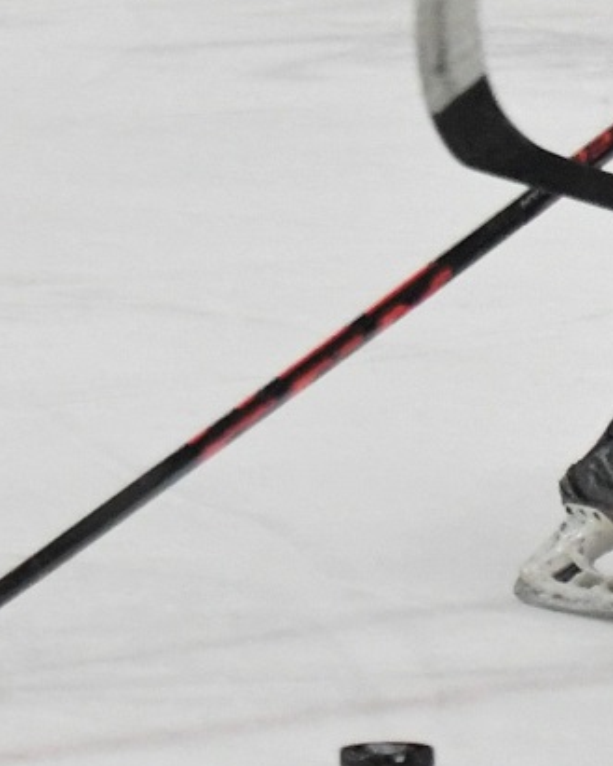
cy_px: -160
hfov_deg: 3.9
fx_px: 8886
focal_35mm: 392
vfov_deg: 4.9
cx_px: 1015
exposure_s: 1/1000
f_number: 2.8
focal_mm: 70
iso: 2800
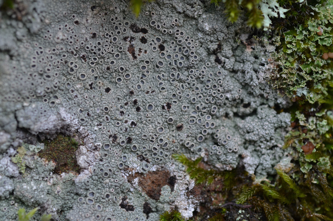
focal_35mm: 90
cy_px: 110
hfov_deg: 22.7
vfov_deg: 15.1
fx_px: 831
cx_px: 166
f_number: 5.6
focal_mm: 60
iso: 320
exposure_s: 1/500
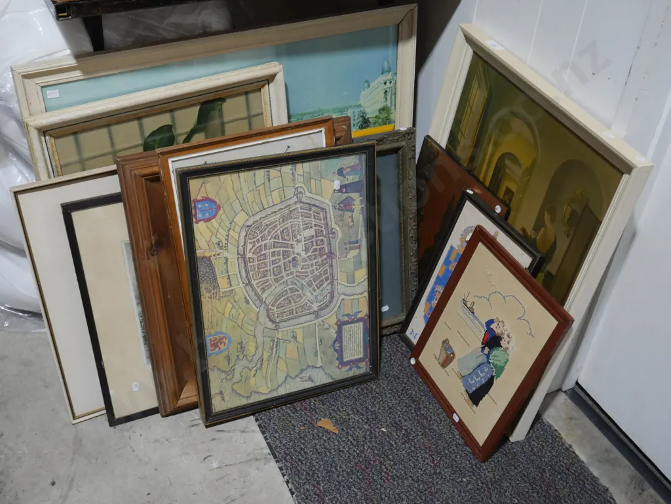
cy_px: 252
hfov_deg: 44.8
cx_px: 336
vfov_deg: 34.4
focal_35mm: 42
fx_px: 815
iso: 320
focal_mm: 21
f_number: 4.6
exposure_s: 1/60
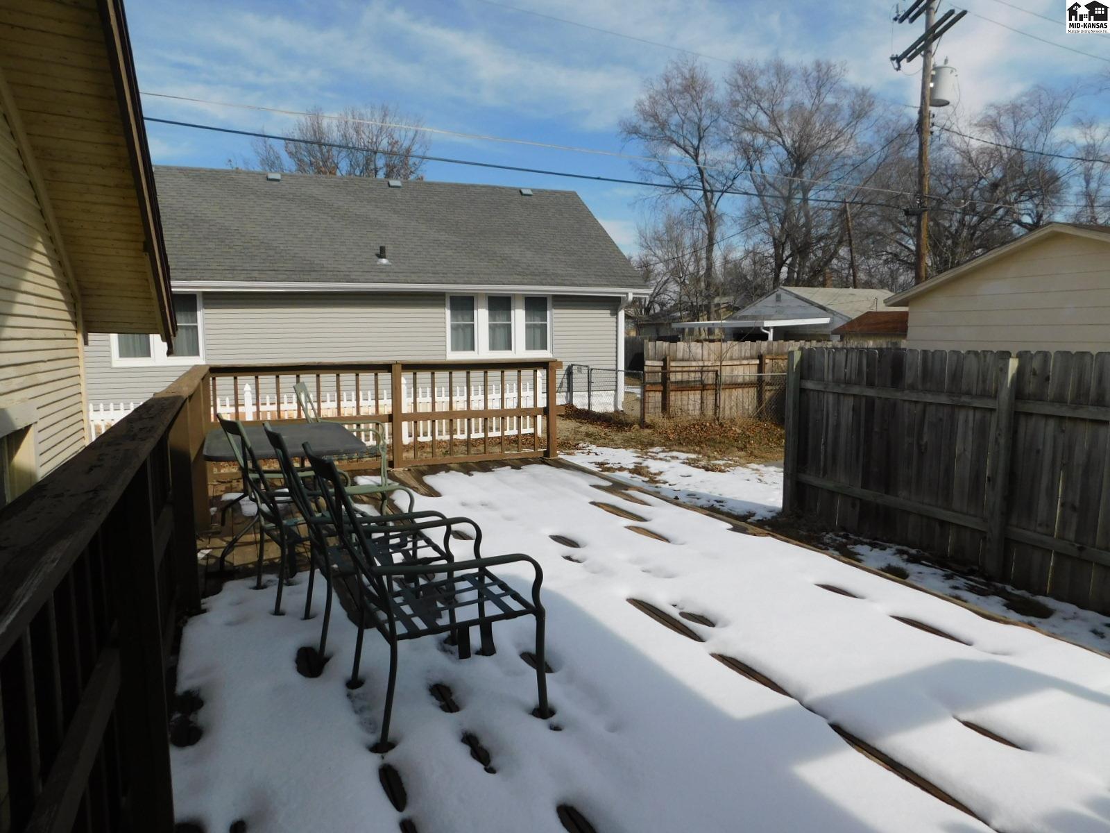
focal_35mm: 23
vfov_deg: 58.9
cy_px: 416
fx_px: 738
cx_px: 555
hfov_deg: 73.9
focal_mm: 4
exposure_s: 1/800
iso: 125
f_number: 6
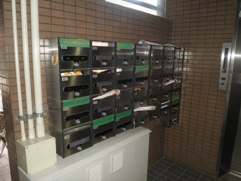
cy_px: 90
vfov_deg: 53.1
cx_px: 120
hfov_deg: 67.3
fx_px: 181
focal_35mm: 26
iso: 160
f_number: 2.8
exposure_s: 1/30
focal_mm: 4.7
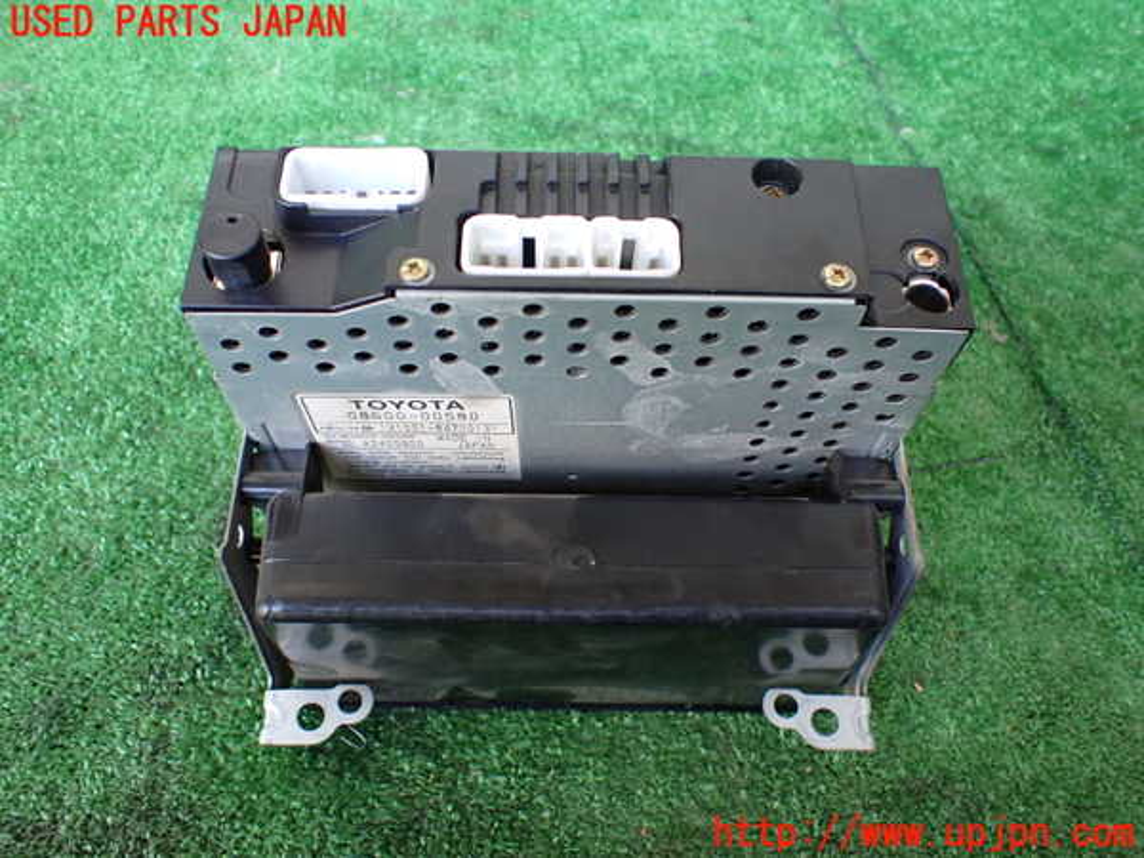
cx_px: 572
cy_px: 429
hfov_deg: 60.0
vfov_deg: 46.8
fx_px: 991
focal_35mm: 30
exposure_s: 1/125
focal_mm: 5.4
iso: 800
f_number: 2.3
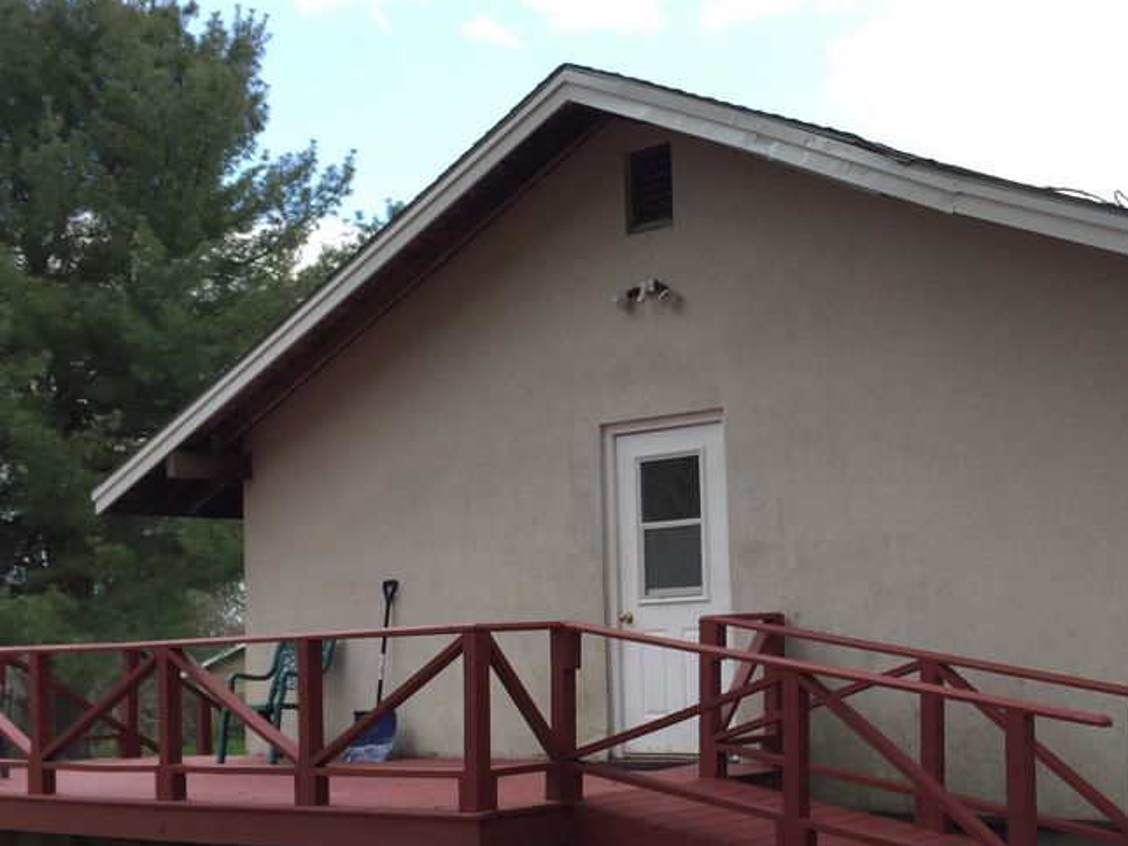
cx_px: 771
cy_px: 501
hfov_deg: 35.1
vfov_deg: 27.0
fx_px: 1760
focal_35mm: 54
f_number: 2.2
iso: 32
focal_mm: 4.15
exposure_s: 1/694
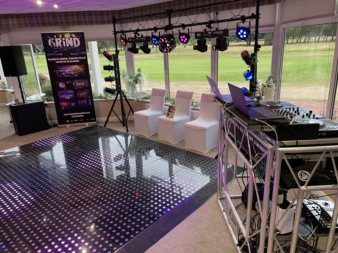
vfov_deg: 53.1
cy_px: 126
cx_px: 169
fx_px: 254
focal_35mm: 26
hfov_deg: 67.3
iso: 100
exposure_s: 1/58
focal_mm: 4.2
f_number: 1.6
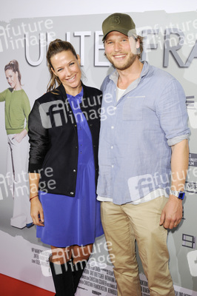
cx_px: 98
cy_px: 148
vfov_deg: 35.7
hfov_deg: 24.2
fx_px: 460
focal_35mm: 56
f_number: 5.6
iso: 640
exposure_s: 1/160
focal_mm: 56
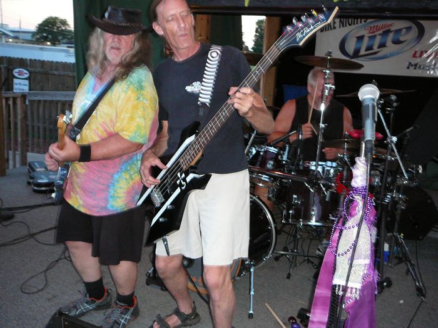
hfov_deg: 52.6
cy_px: 164
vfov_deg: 40.7
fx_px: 443
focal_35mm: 35
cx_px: 219
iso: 200
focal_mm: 5.2
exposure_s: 1/30
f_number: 2.8
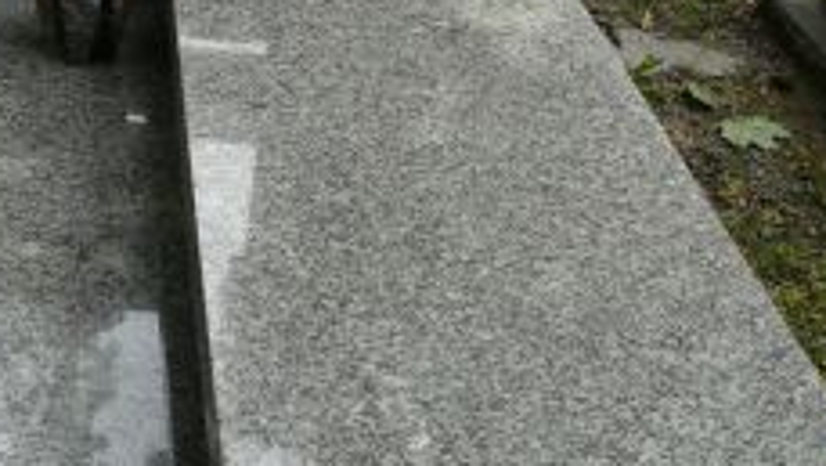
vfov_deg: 15.0
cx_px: 368
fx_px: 1753
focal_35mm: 80
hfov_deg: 26.5
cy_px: 72
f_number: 3.6
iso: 100
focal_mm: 7.4
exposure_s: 1/125
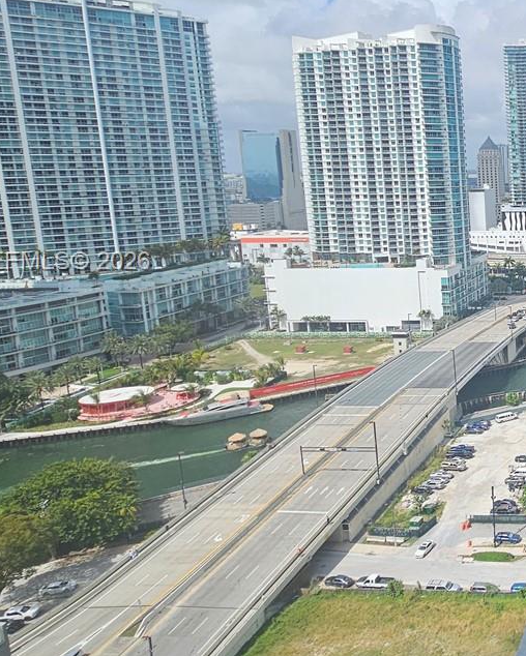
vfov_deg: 55.2
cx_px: 656
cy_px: 263
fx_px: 622
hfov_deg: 34.7
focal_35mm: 32
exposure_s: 1/2524
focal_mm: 2.2
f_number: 2.2
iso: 50
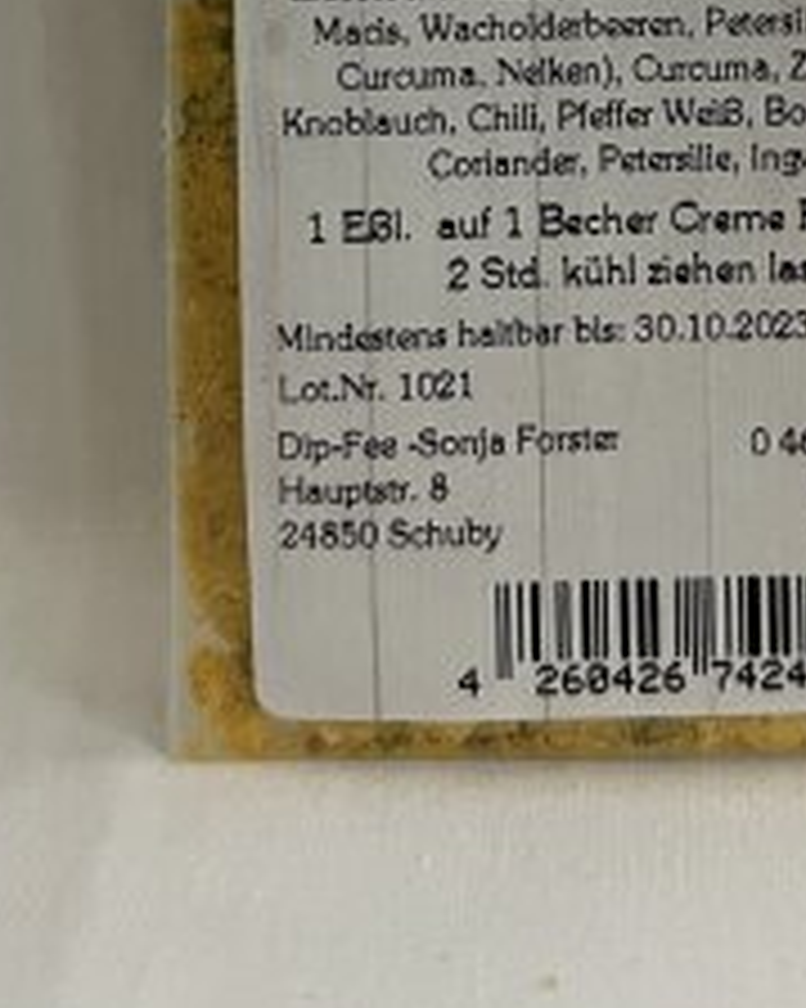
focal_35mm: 68
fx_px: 2029
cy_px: -171
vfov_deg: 25.4
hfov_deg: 22.1
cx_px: 662
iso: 250
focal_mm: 5.1
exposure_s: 1/50
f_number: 1.6
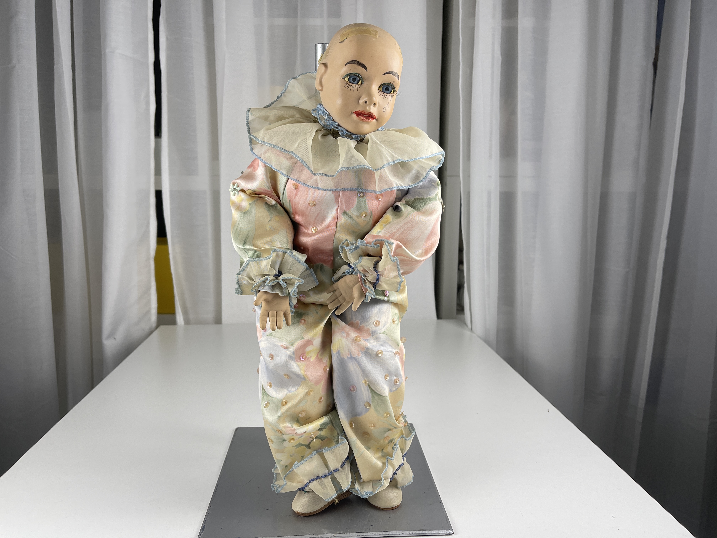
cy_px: 269
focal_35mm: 25
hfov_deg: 69.4
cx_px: 358
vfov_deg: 54.9
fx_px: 518
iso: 32
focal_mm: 5.1
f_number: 1.6
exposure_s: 1/148
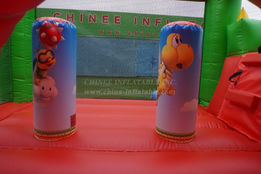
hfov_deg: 67.4
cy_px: 87
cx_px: 130
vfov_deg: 47.9
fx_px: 196
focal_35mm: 27
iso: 100
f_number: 6.3
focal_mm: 18
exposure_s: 1/160
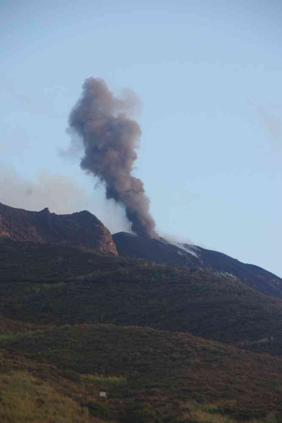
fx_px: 684
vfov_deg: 34.4
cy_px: 212
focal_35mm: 58
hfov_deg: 23.3
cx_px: 141
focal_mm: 38.8
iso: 400
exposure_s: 1/60
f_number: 7.1
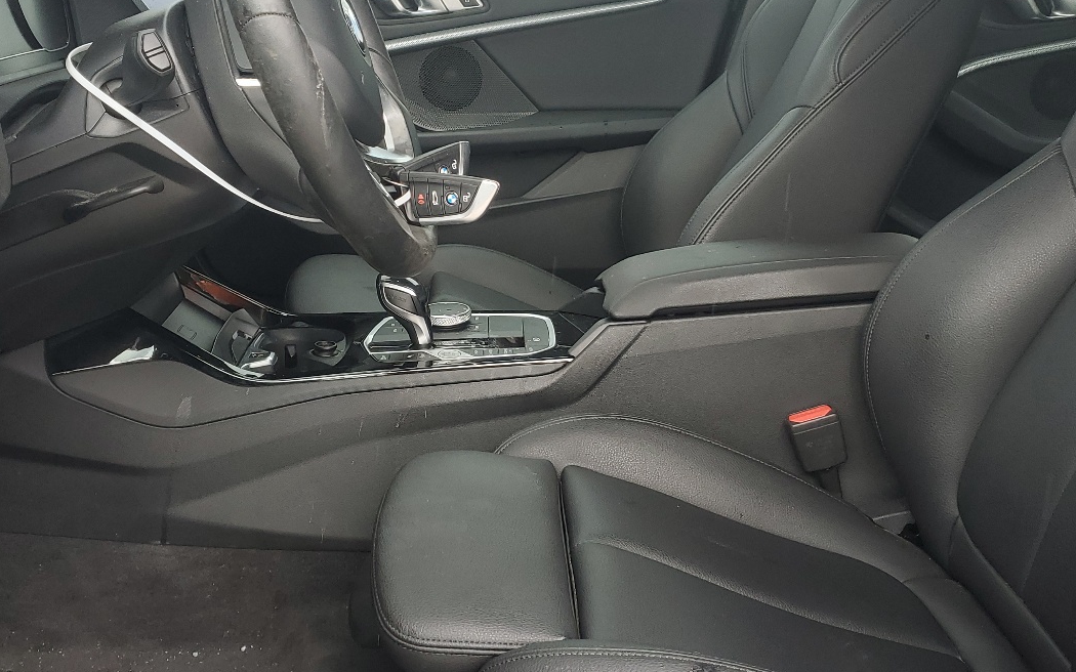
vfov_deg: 30.5
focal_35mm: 42
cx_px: 486
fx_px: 1231
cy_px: 275
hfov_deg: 47.1
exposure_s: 1/196
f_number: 1.5
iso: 50
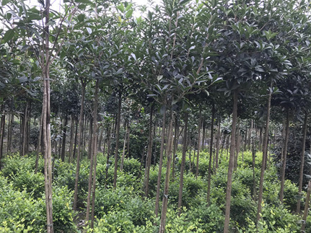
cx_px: 123
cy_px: 131
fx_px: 350
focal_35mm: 39
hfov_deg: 47.6
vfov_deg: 36.7
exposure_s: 1/100
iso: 25
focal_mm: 3.99
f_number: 1.8
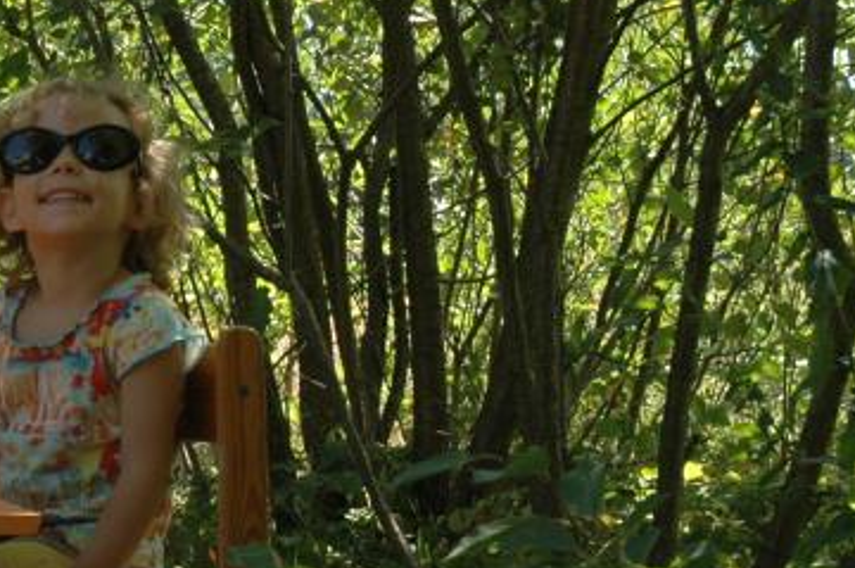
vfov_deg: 9.7
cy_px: 408
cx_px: -210
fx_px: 3333
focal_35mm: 141
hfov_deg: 14.1
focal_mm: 31
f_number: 6.3
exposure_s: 1/160
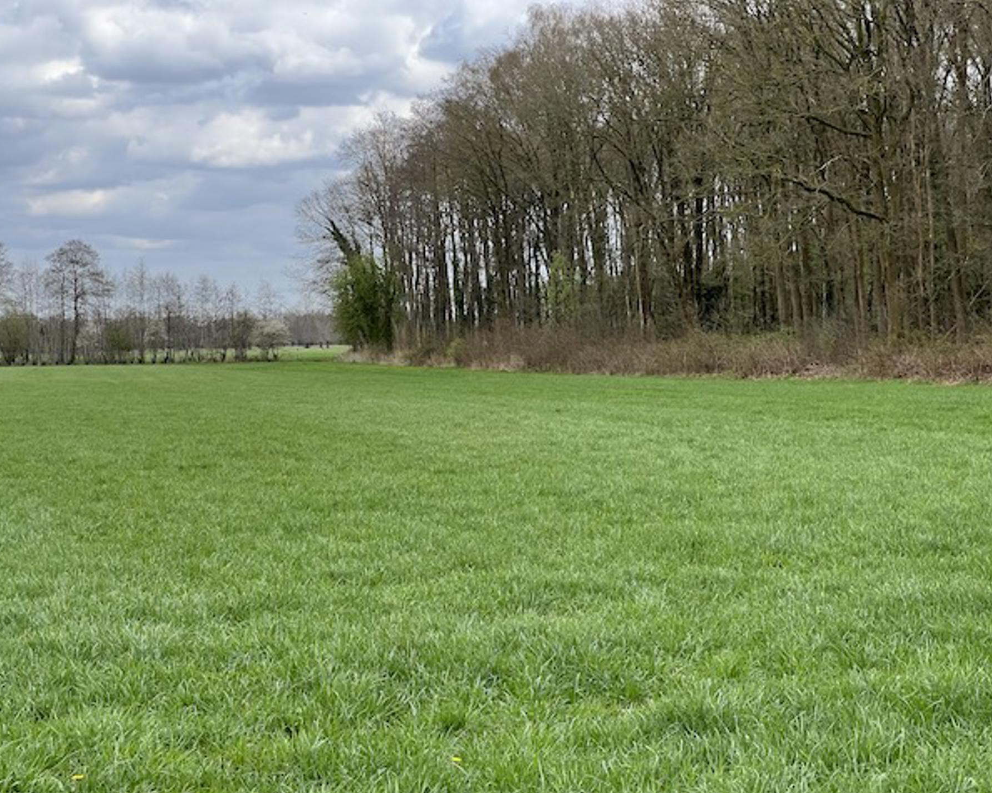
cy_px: 400
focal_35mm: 81
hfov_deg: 23.6
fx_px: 2378
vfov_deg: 18.9
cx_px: 520
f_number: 2.8
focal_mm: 9
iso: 32
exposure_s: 1/333
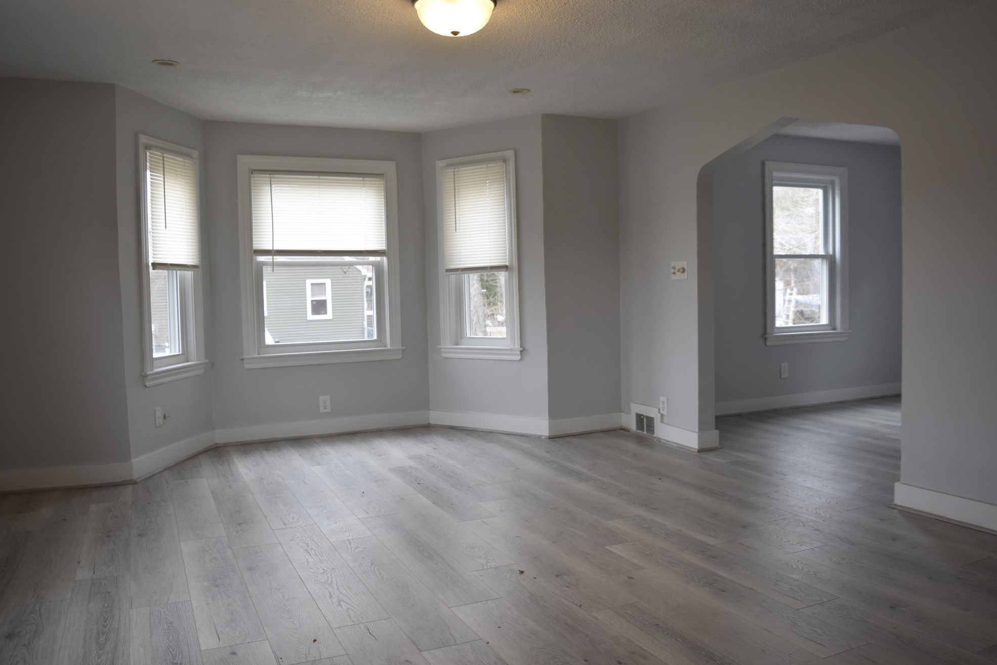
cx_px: 497
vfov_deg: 46.4
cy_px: 329
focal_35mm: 28
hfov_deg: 65.5
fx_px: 775
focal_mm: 18
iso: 400
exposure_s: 1/80
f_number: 4
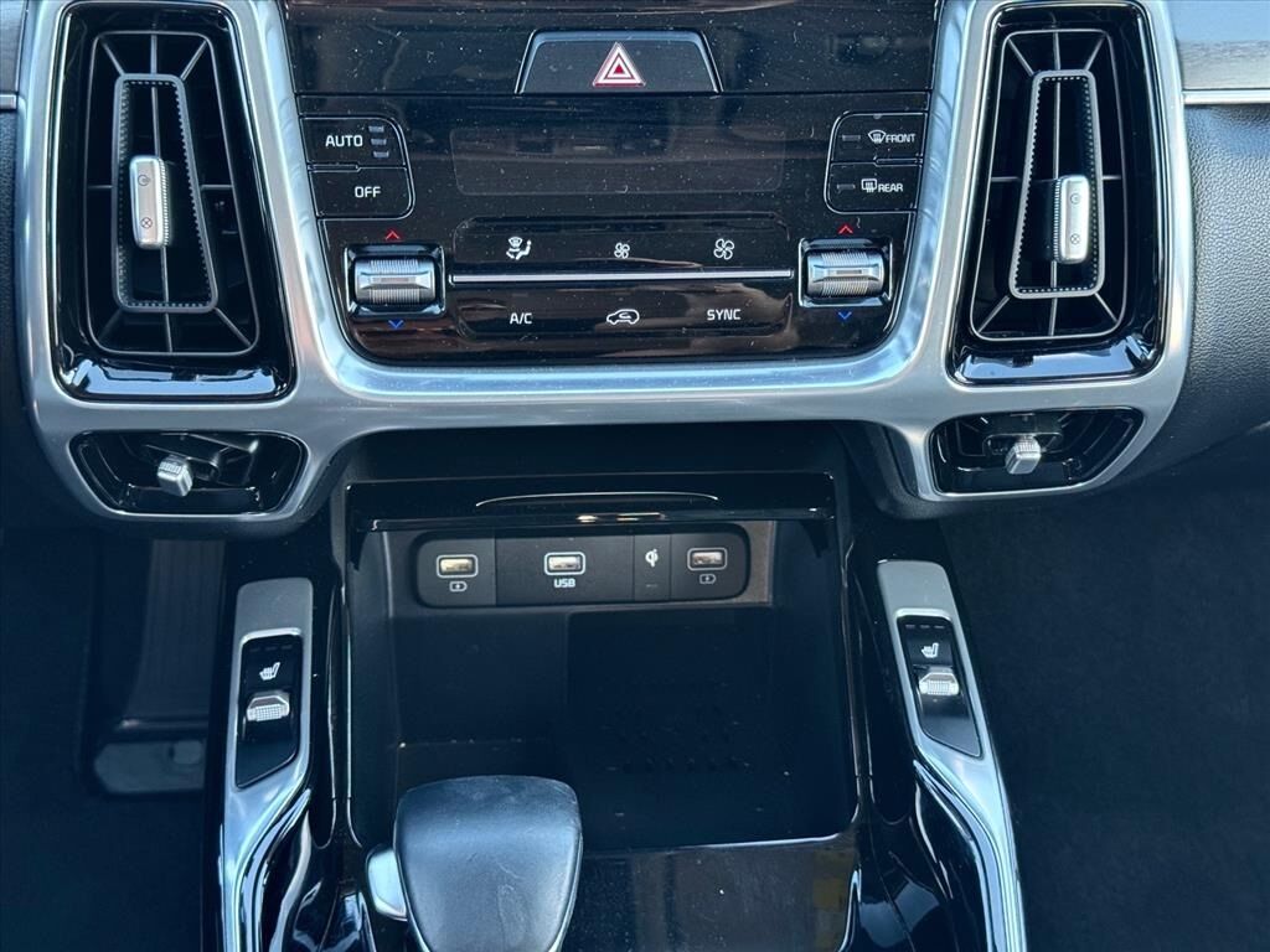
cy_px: 476
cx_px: 635
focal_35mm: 48
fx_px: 1761
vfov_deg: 30.3
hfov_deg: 39.7
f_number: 1.78
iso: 200
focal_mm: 6.76
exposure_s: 1/60
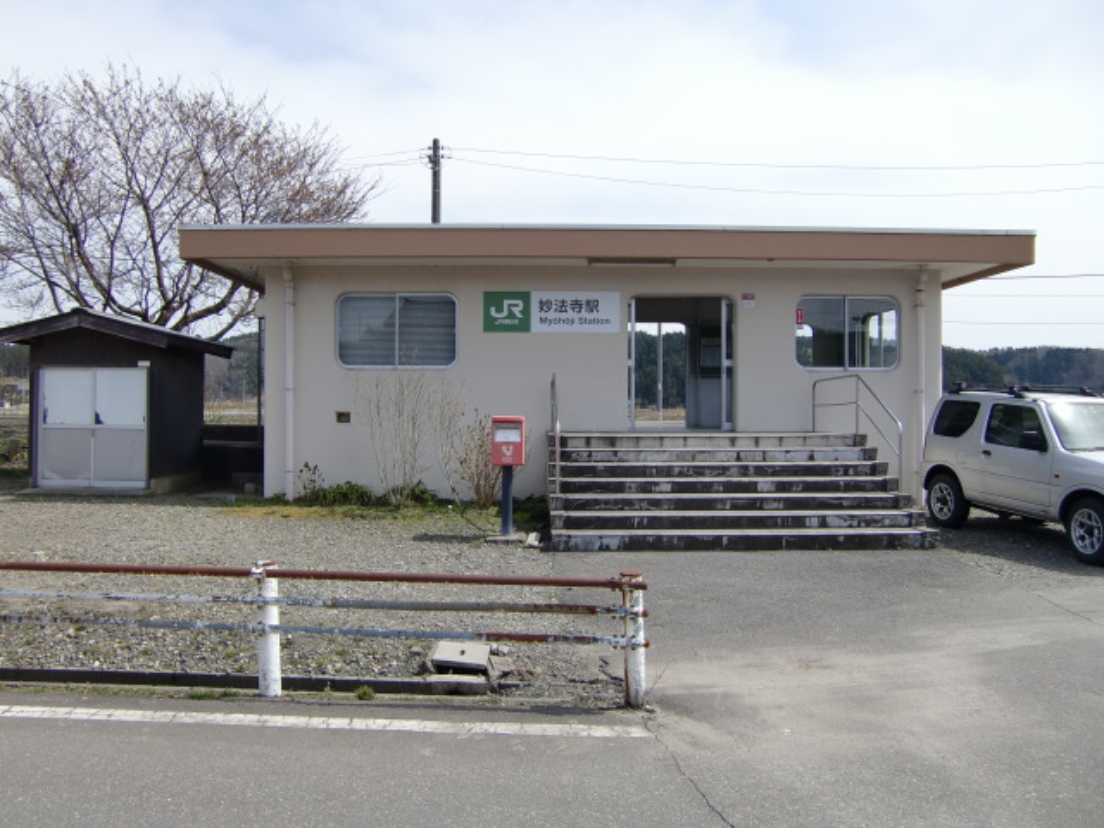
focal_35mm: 28
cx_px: 552
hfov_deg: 63.4
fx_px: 893
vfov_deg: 49.7
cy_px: 414
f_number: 7
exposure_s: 1/200
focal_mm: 4.9
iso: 64
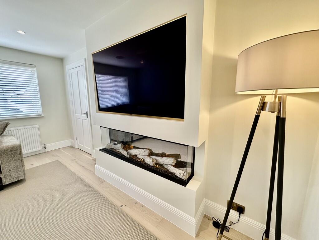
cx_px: 160
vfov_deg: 85.7
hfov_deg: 102.1
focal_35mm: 14
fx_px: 129
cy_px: 120
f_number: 2.2
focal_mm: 2.22
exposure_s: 1/100
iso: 160
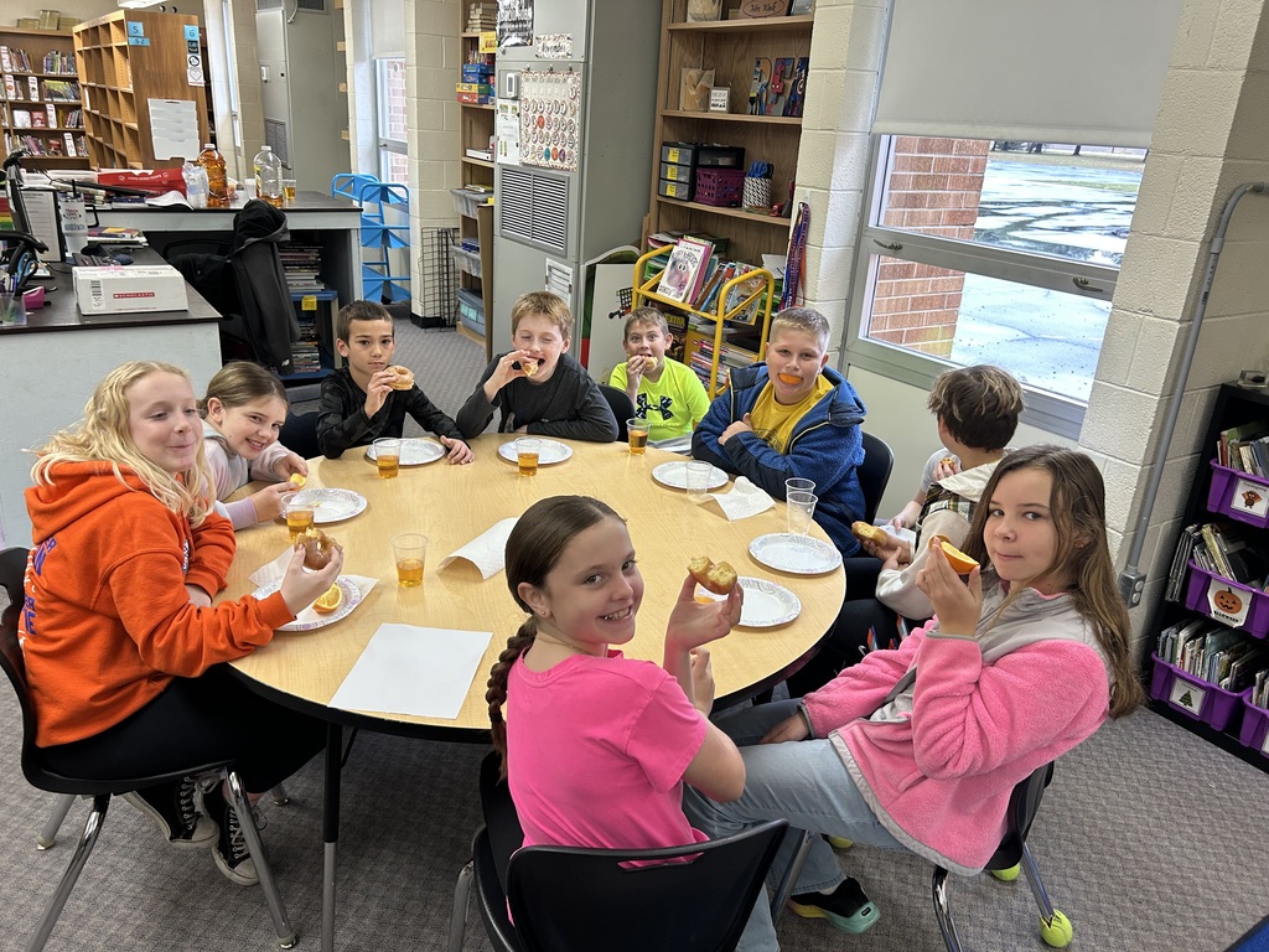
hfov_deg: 67.3
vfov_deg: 53.1
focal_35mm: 26
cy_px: 476
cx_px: 634
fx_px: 953
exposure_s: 1/60
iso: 100
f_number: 1.5
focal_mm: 5.7
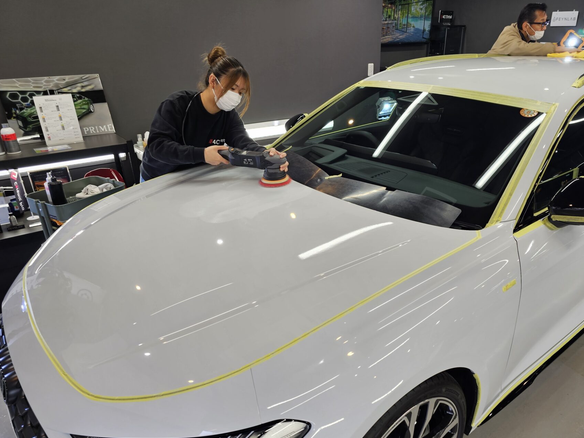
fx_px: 439
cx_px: 327
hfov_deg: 67.1
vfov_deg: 53.0
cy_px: 240
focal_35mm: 26
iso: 32
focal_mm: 6.3
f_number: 1.7
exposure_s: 1/64.7
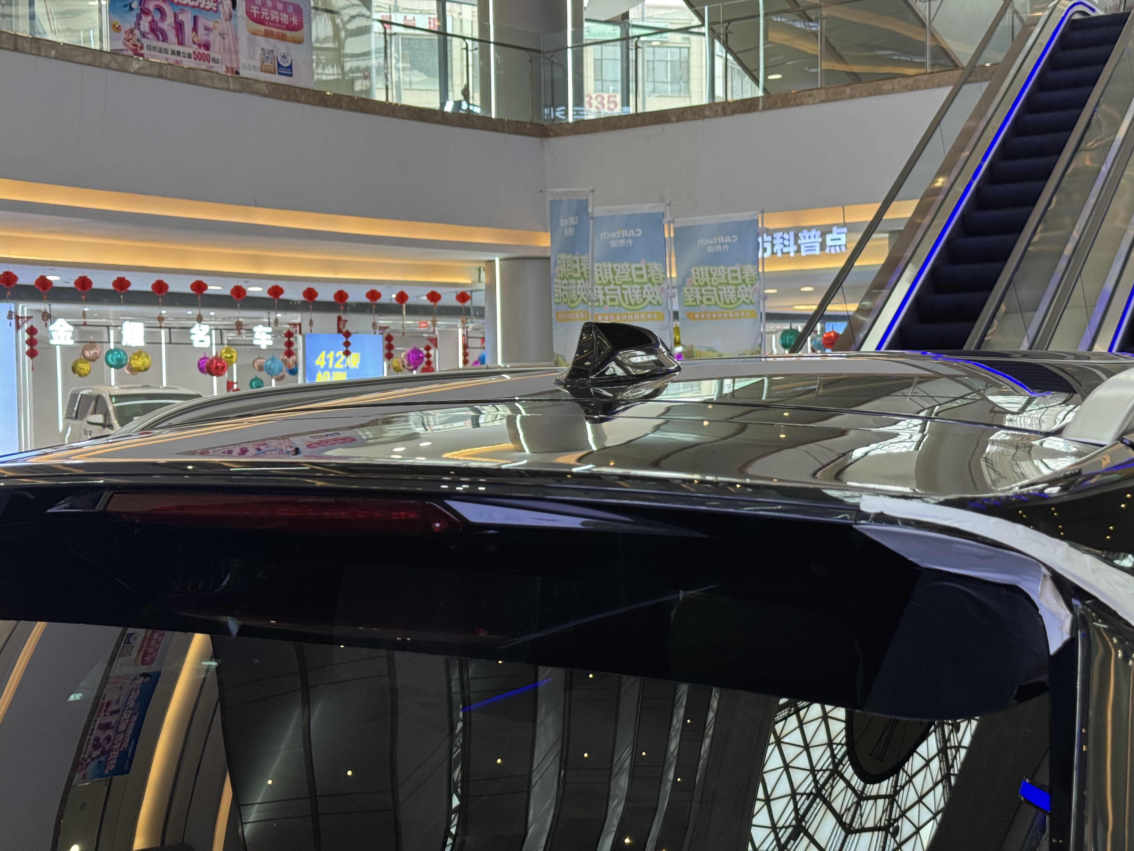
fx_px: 1572
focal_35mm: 48
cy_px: 426
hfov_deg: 39.7
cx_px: 567
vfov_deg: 30.3
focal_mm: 6.76
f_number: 1.78
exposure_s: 1/50
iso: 50
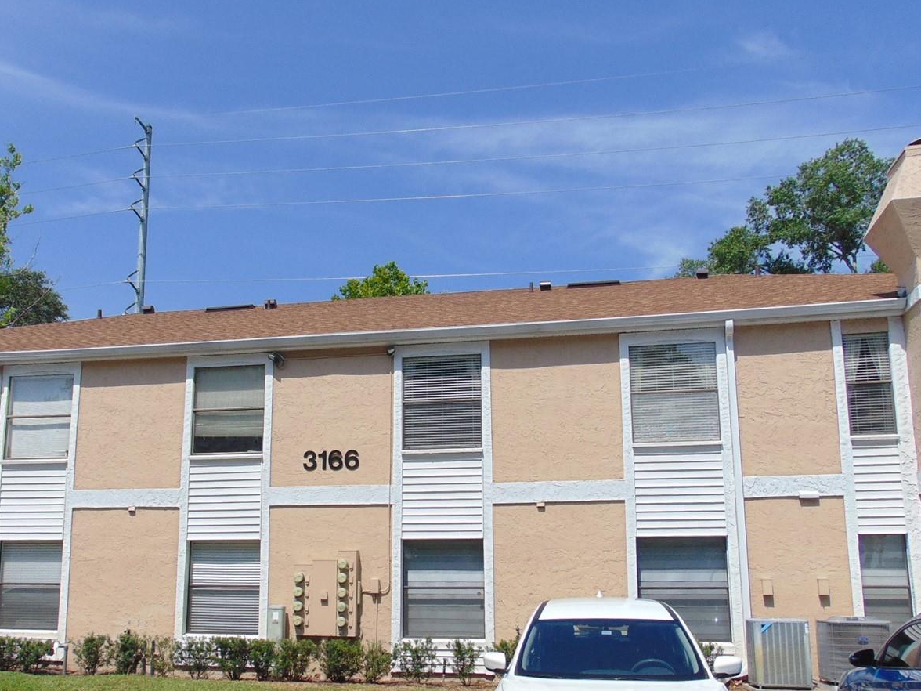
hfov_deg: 53.7
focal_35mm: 34
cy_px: 436
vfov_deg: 41.5
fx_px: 905
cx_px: 378
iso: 80
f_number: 7.7
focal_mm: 4.5
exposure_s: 1/320
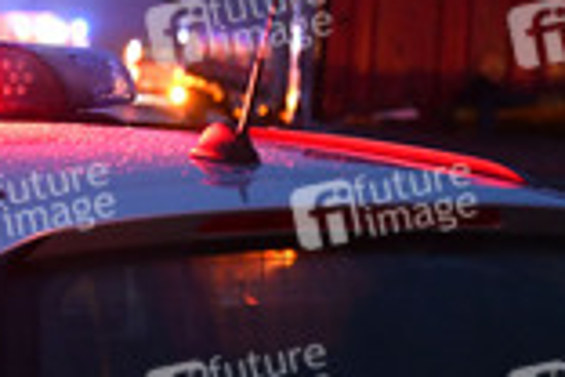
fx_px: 3170
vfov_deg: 6.8
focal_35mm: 202
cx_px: -74
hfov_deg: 10.1
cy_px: 116
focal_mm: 70
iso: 8000
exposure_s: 1/60
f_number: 2.8
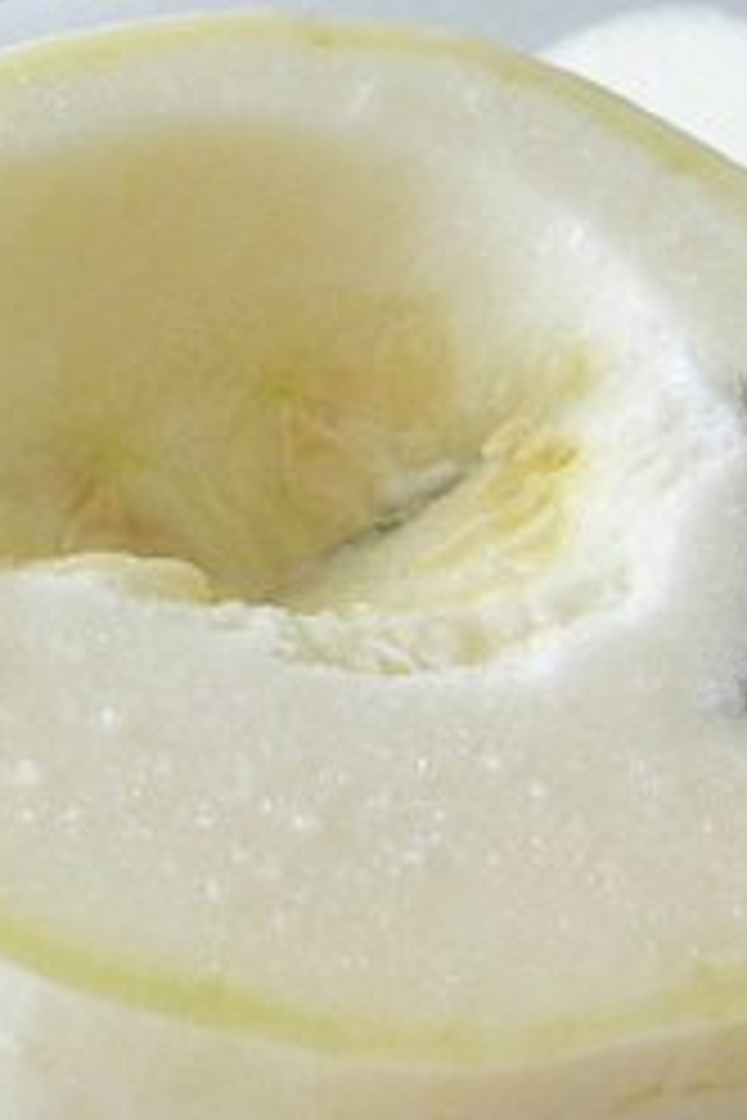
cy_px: 668
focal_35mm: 73
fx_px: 2272
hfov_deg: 18.7
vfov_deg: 27.6
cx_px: 382
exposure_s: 1/60
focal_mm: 5.8
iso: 100
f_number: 2.8
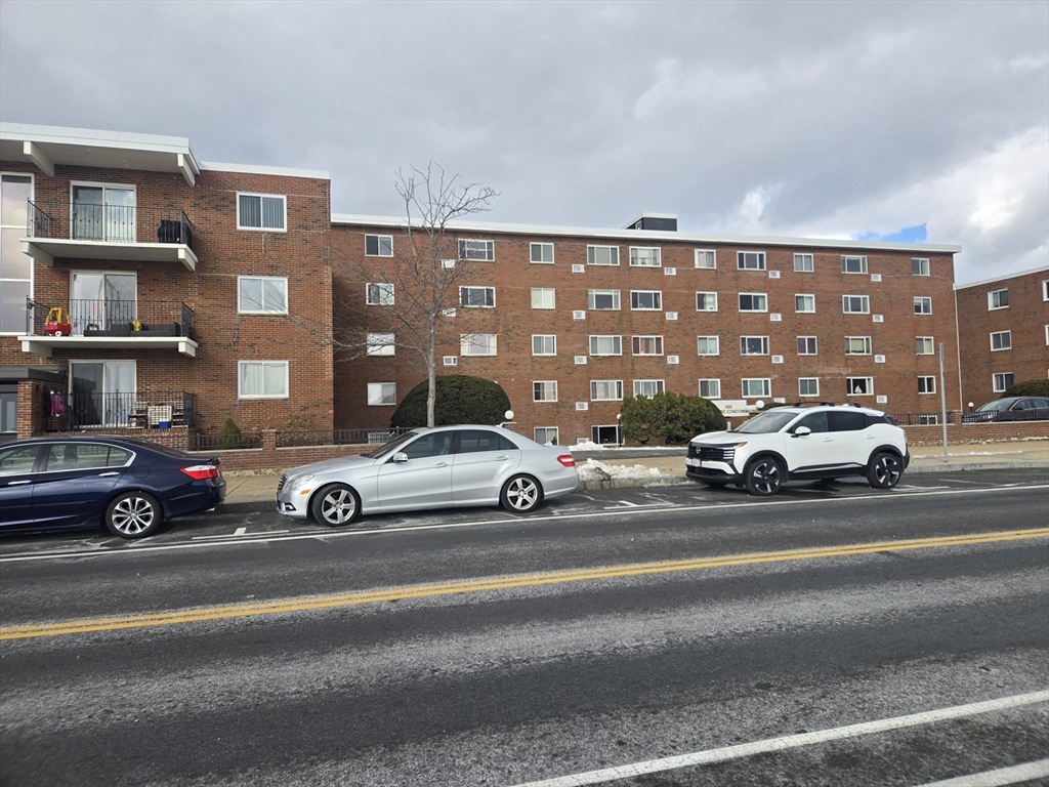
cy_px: 394
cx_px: 524
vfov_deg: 58.9
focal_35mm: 23
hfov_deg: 73.9
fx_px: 697
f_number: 1.8
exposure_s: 1/542
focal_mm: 5.4
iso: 25
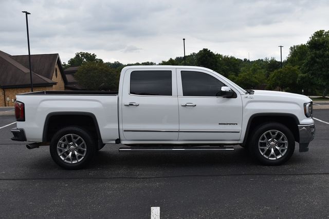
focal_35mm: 45
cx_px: 164
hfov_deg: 43.6
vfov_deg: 29.9
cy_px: 110
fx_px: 411
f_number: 8
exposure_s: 1/250
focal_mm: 30
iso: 160
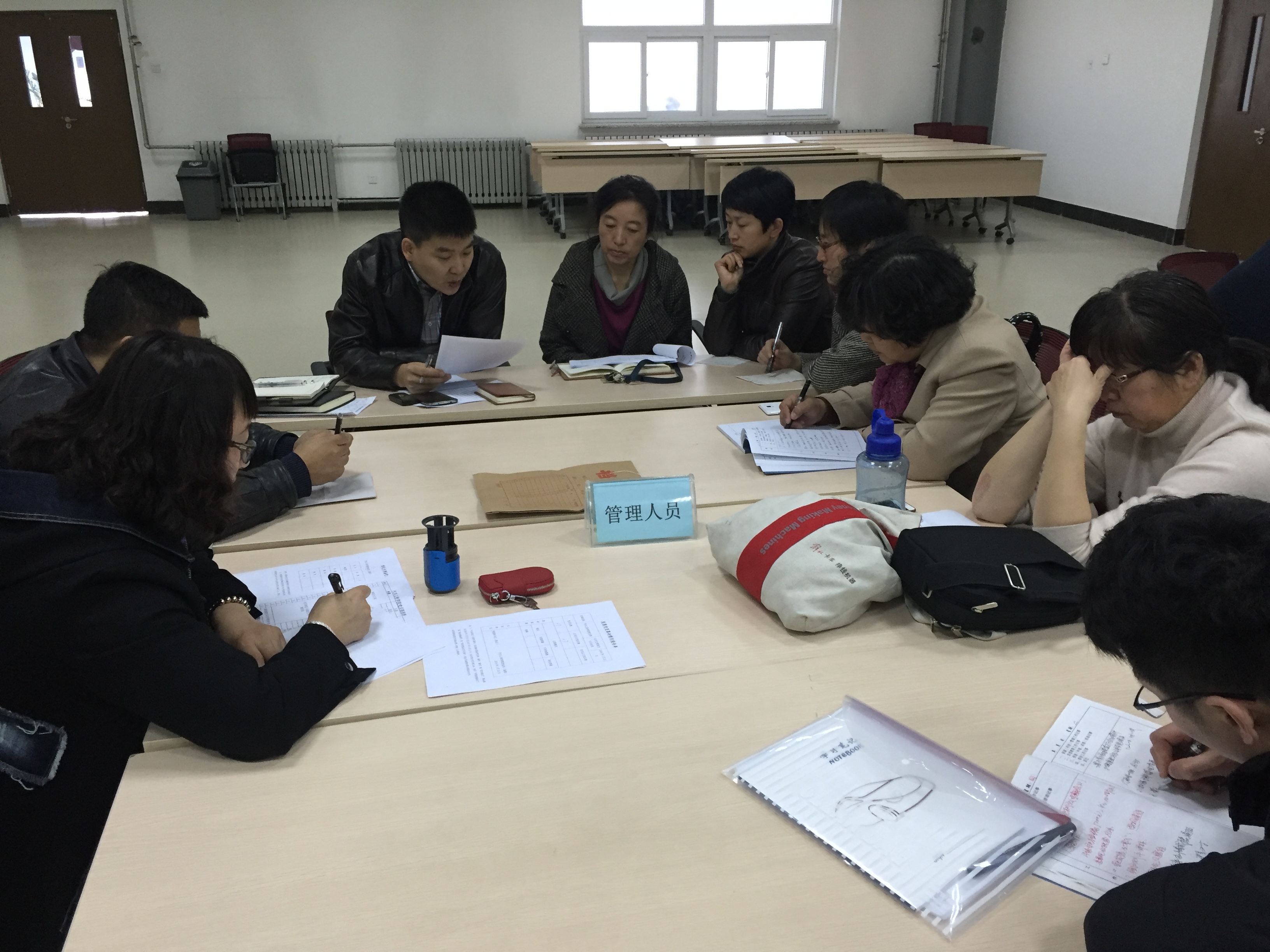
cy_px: 476
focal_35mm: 29
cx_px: 635
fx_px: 1064
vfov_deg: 48.2
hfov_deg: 61.7
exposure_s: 1/33
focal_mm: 4.15
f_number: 2.2
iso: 200
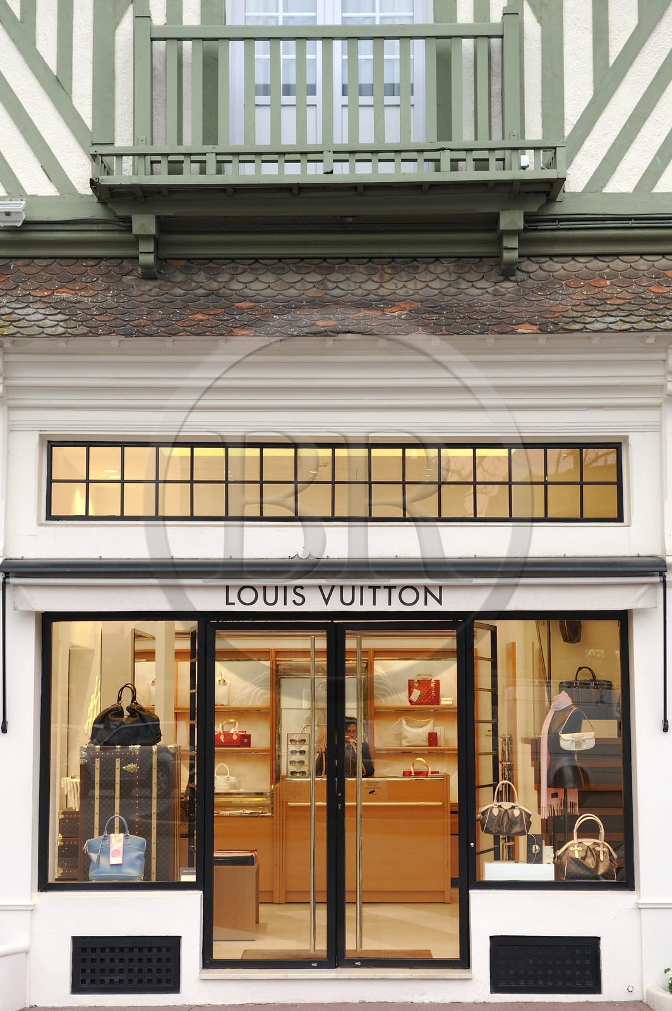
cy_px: 506
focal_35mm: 70
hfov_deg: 19.4
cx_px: 336
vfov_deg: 28.9
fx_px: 1963
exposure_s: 1/80
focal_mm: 70
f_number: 5.6
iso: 400
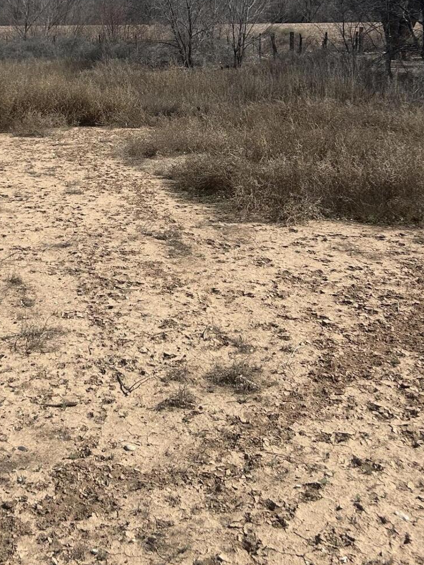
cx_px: 103
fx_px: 865
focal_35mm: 53
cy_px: 79
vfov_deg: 34.5
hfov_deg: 27.1
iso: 50
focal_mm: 5.7
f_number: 1.5
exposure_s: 1/5076
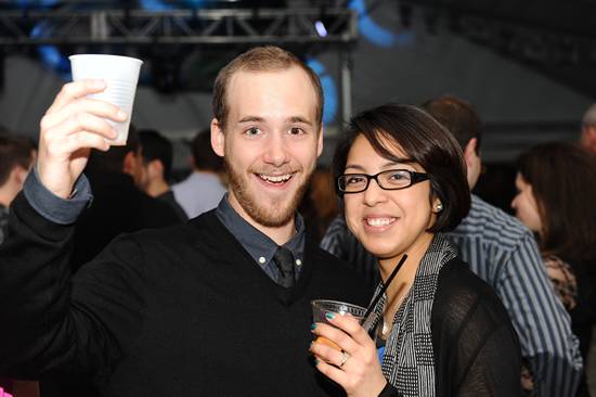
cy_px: 198
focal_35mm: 70
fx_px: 1158
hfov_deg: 28.9
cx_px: 298
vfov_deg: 19.4
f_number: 5.6
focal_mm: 70
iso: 1100
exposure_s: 1/250
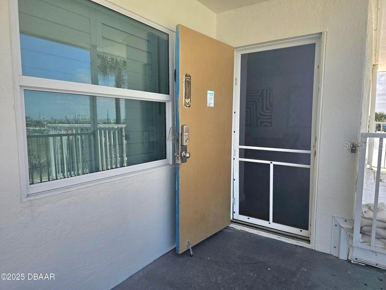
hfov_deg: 73.9
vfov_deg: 58.9
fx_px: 257
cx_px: 193
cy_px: 145
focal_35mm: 23
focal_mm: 6.3
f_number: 1.7
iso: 20
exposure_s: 1/435
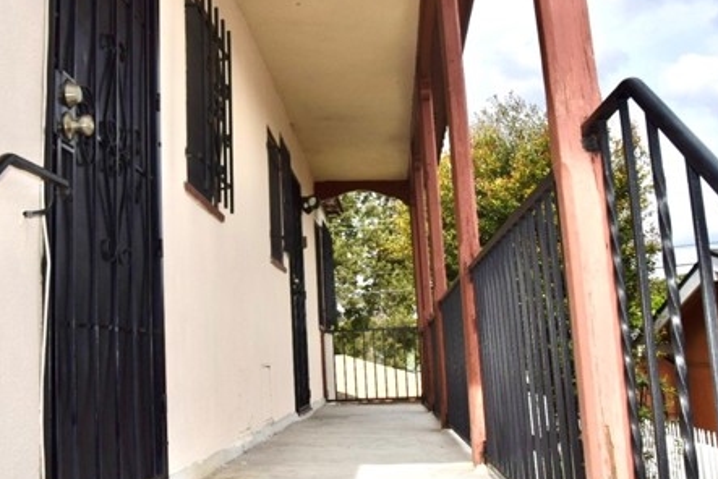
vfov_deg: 34.2
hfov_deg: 49.1
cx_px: 272
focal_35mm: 39
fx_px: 778
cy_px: 198
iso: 100
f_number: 9
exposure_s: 1/200
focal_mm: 18
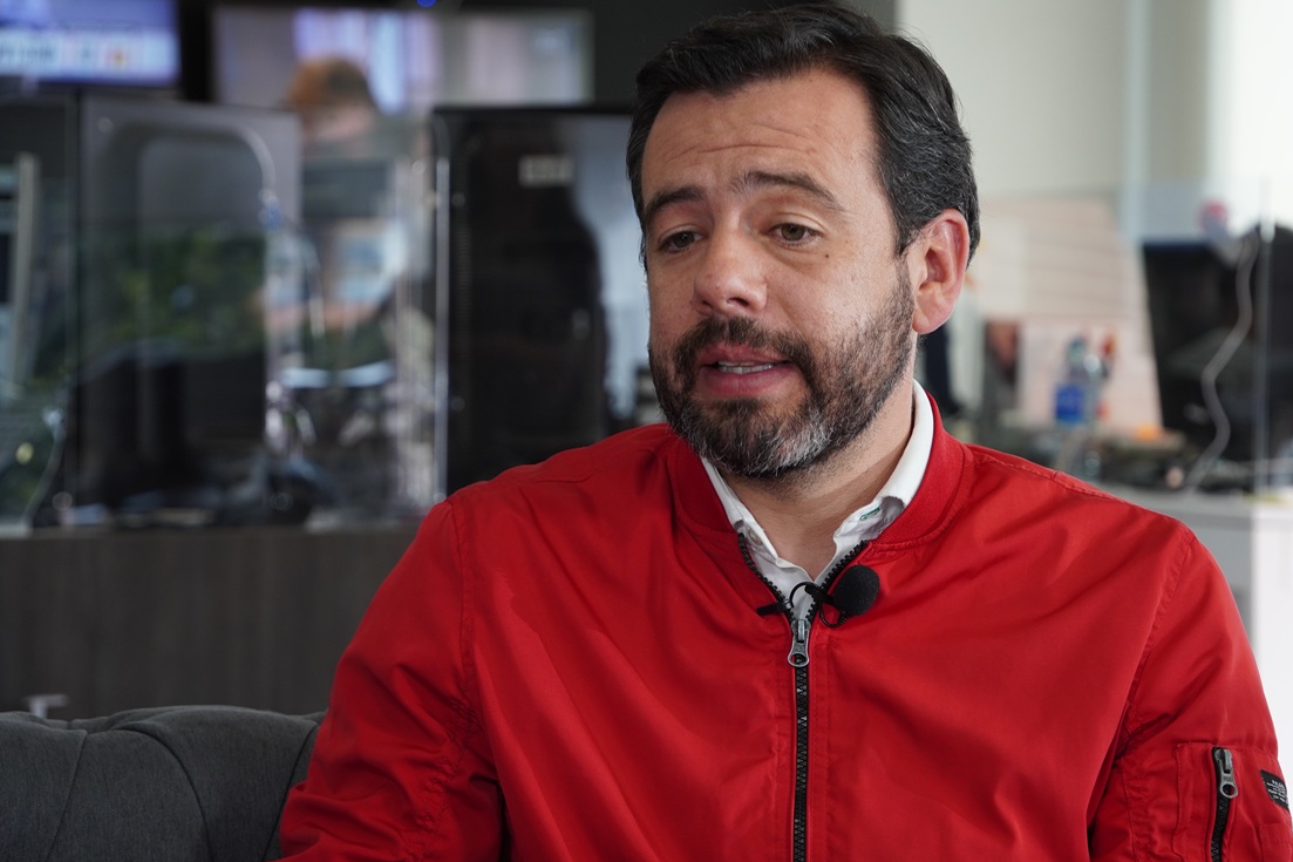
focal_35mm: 124
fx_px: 4453
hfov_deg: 16.5
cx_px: 666
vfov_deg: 11.1
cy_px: 408
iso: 320
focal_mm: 76
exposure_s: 1/50
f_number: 5
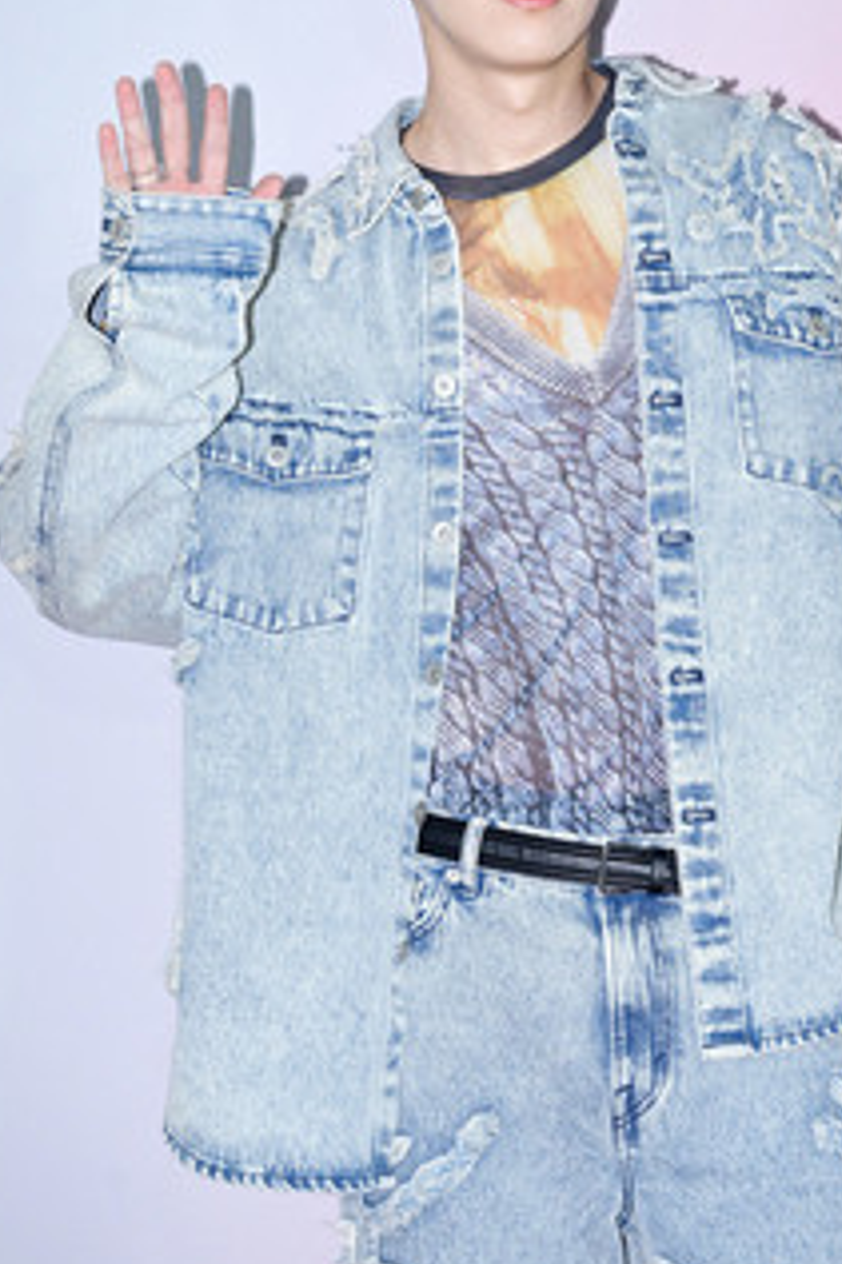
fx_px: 6989
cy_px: 399
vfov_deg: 10.3
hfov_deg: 6.9
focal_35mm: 199
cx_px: 507
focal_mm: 140
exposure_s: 1/250
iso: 1000
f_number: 5
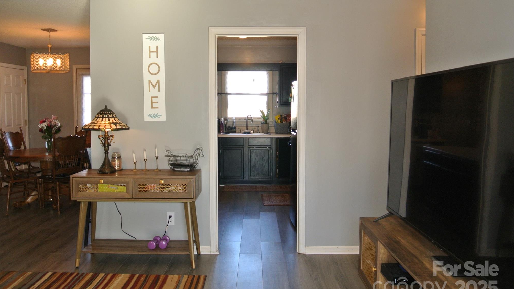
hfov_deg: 62.6
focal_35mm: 31
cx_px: 255
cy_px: 134
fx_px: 423
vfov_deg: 37.8
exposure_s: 1/60
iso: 250
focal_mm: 11
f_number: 3.5
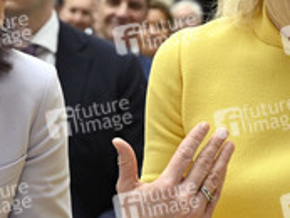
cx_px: 111
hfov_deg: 14.3
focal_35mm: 138
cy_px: -7
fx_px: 1157
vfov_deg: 10.7
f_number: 5
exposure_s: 1/800
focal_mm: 55
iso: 4000
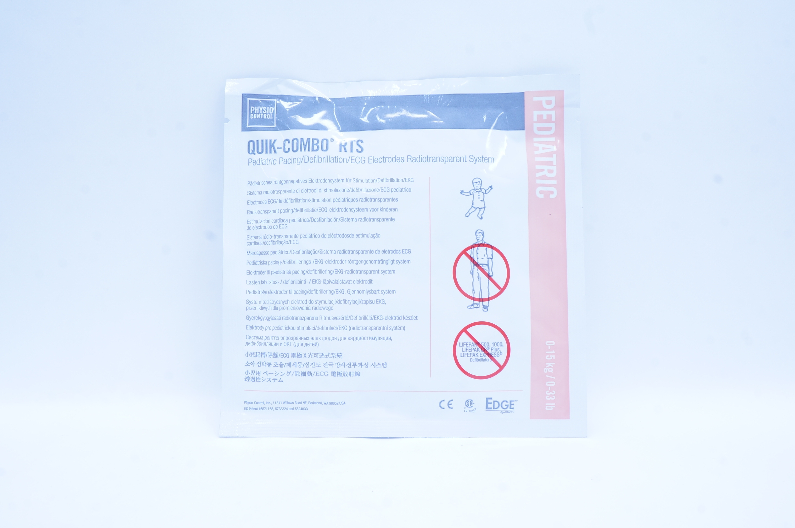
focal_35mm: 32
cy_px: 264
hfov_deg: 59.5
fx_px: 695
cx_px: 398
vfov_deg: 41.6
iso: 400
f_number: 13
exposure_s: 1/10
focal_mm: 21
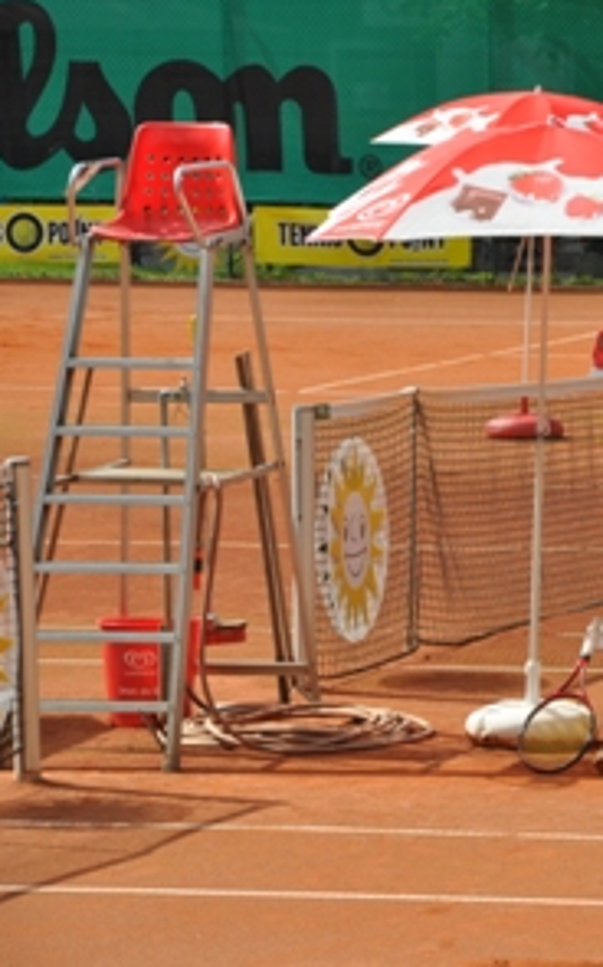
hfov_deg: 5.4
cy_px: 485
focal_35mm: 244
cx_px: 724
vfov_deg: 8.6
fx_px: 6419
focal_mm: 105
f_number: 10
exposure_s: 1/400
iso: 200
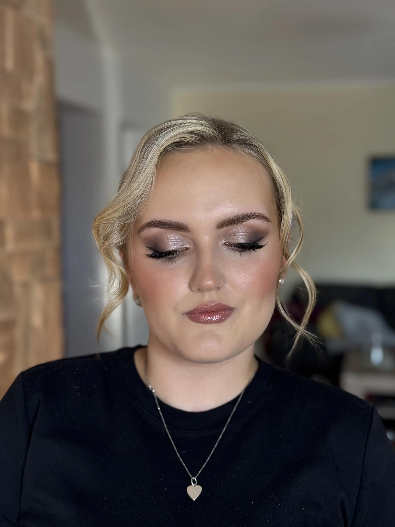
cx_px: 198
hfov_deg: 30.3
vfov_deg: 39.7
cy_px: 264
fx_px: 730
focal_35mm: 48
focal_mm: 6.76
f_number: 1.78
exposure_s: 1/121
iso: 80
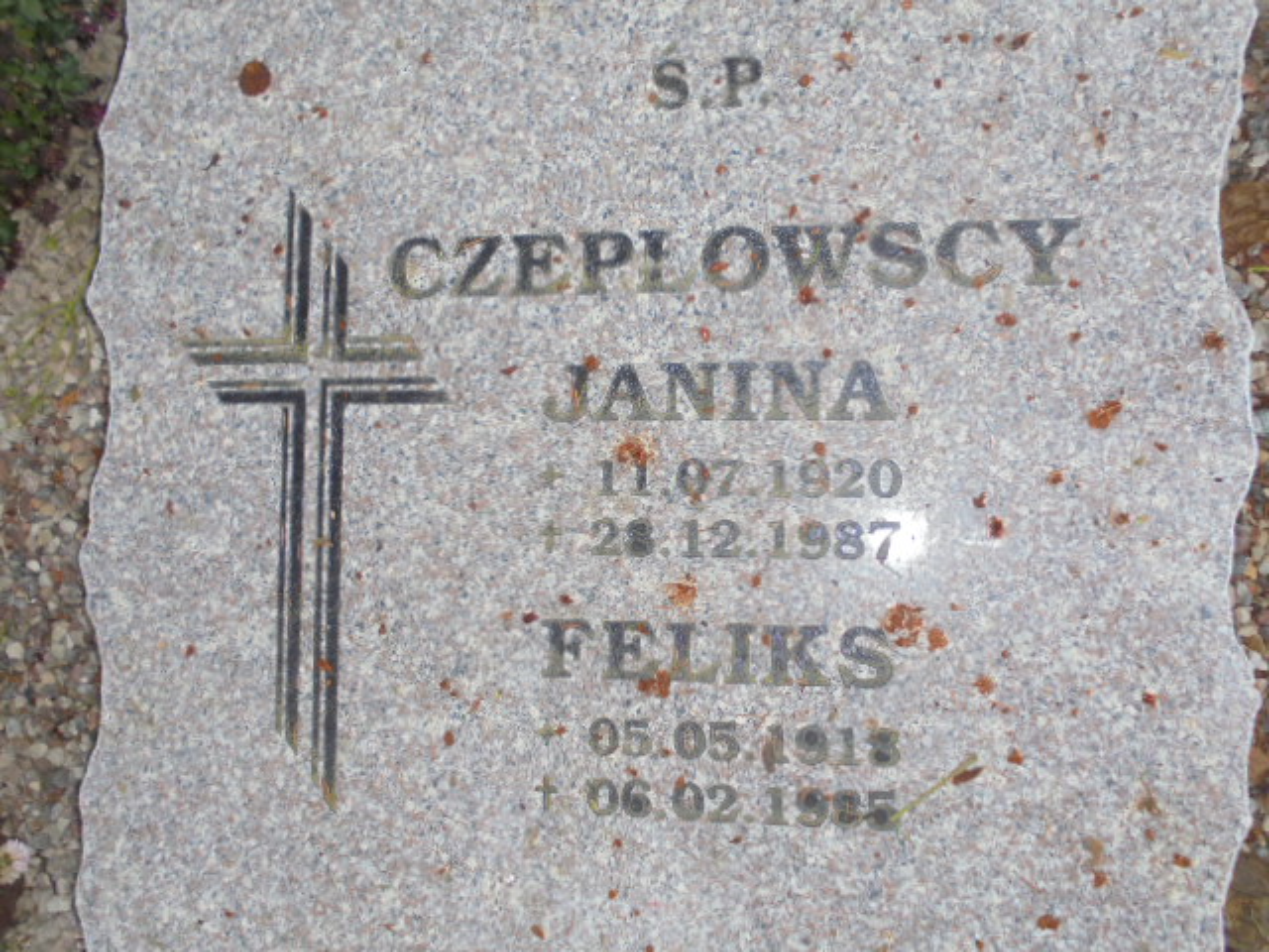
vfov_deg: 41.8
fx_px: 1246
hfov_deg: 54.0
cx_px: 634
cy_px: 476
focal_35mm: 34
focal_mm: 6.1
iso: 100
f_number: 4
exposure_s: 1/30
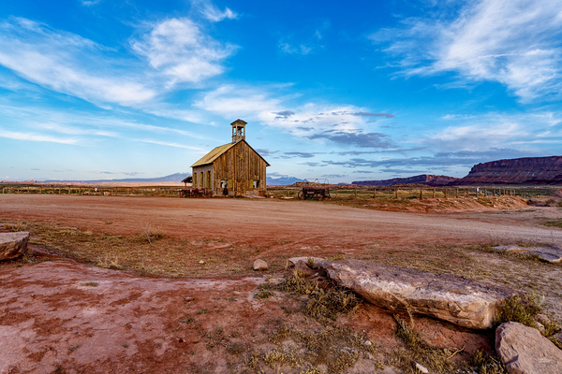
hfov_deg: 89.1
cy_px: 187
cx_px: 281
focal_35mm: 18
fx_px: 286
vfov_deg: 66.5
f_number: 16
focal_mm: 18.3
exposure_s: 1/50
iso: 200
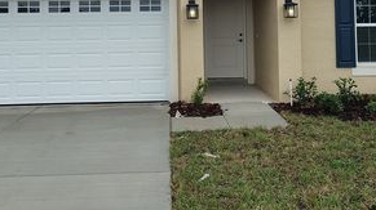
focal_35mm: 45
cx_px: 182
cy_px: 11
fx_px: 448
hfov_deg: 45.5
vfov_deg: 25.4
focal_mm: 5.56
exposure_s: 1/1216
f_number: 1.8
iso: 101
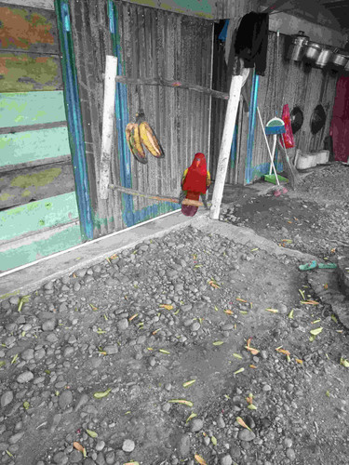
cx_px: 174
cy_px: 232
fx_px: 376
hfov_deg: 49.7
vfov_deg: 63.4
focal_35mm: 28
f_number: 2.2
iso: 159
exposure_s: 1/100
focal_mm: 3.46
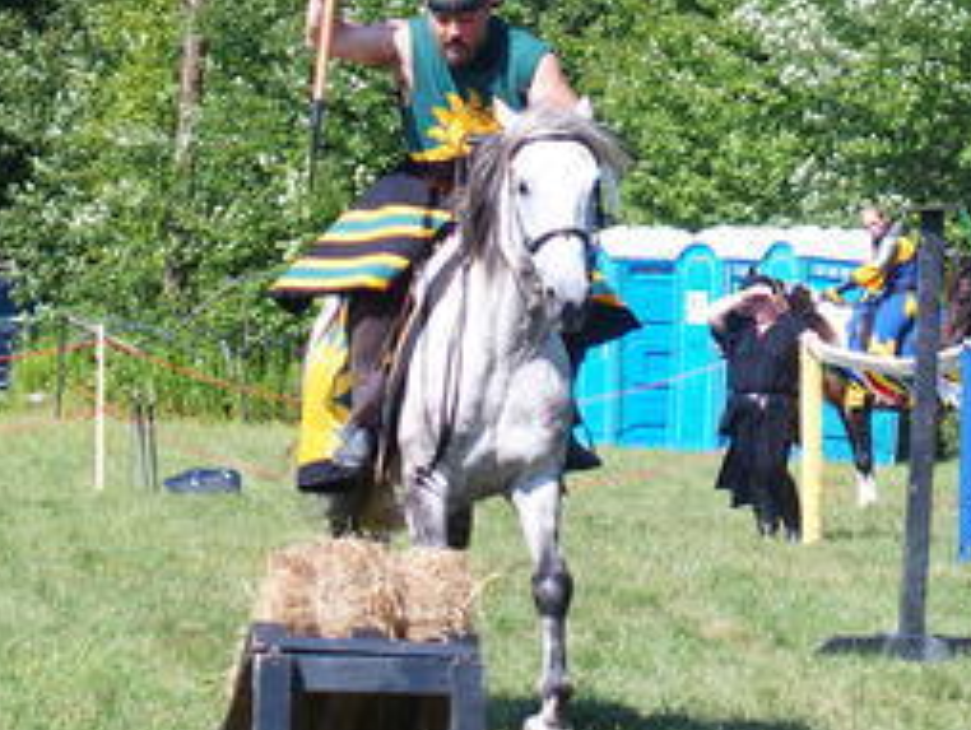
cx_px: 413
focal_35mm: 220
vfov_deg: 6.8
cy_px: 92
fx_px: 6177
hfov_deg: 9.0
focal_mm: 26.2
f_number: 3.5
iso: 100
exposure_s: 1/640
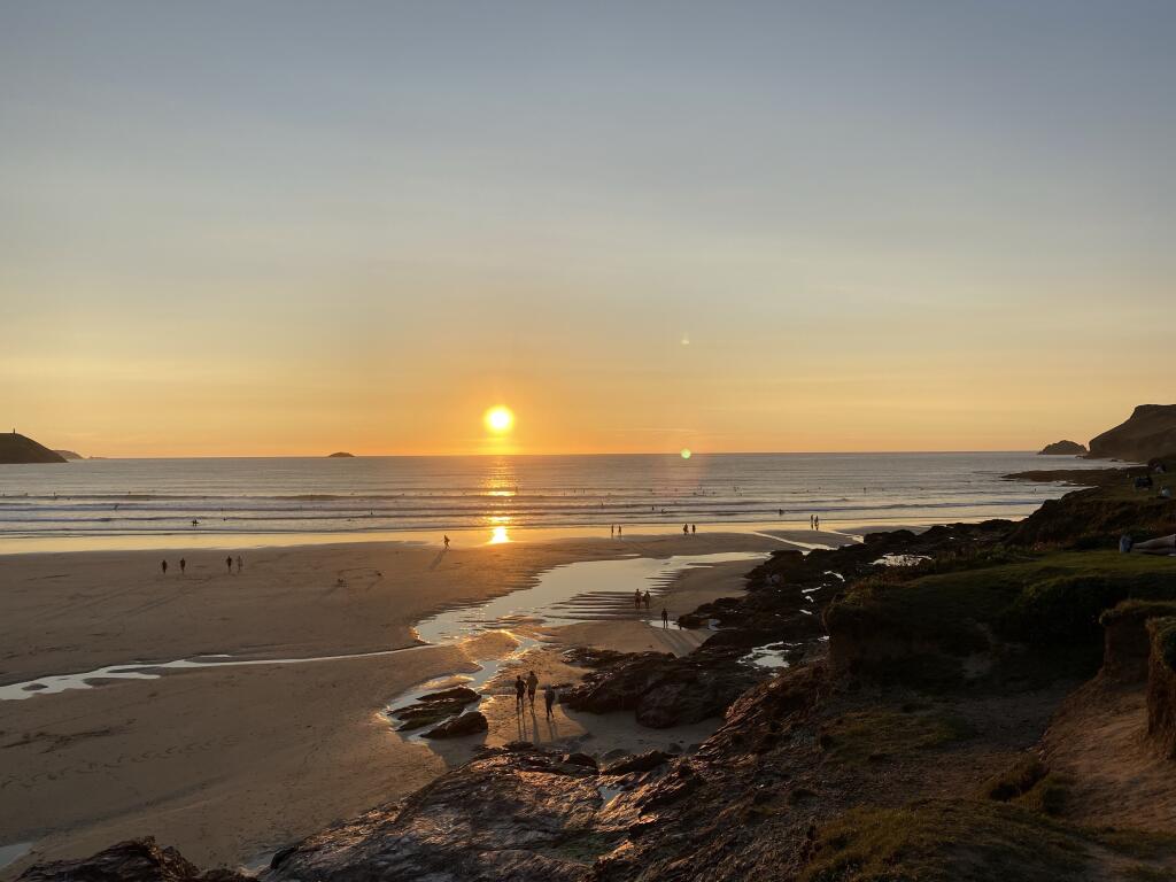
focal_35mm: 26
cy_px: 441
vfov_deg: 53.1
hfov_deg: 67.3
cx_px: 588
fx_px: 883
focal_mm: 4.25
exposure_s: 1/2066
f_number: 1.8
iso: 32
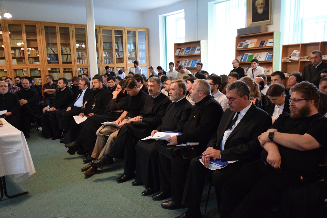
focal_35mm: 30
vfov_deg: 43.6
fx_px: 272
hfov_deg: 61.9
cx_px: 164
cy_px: 109
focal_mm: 20
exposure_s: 1/100
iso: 4000
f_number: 4.5
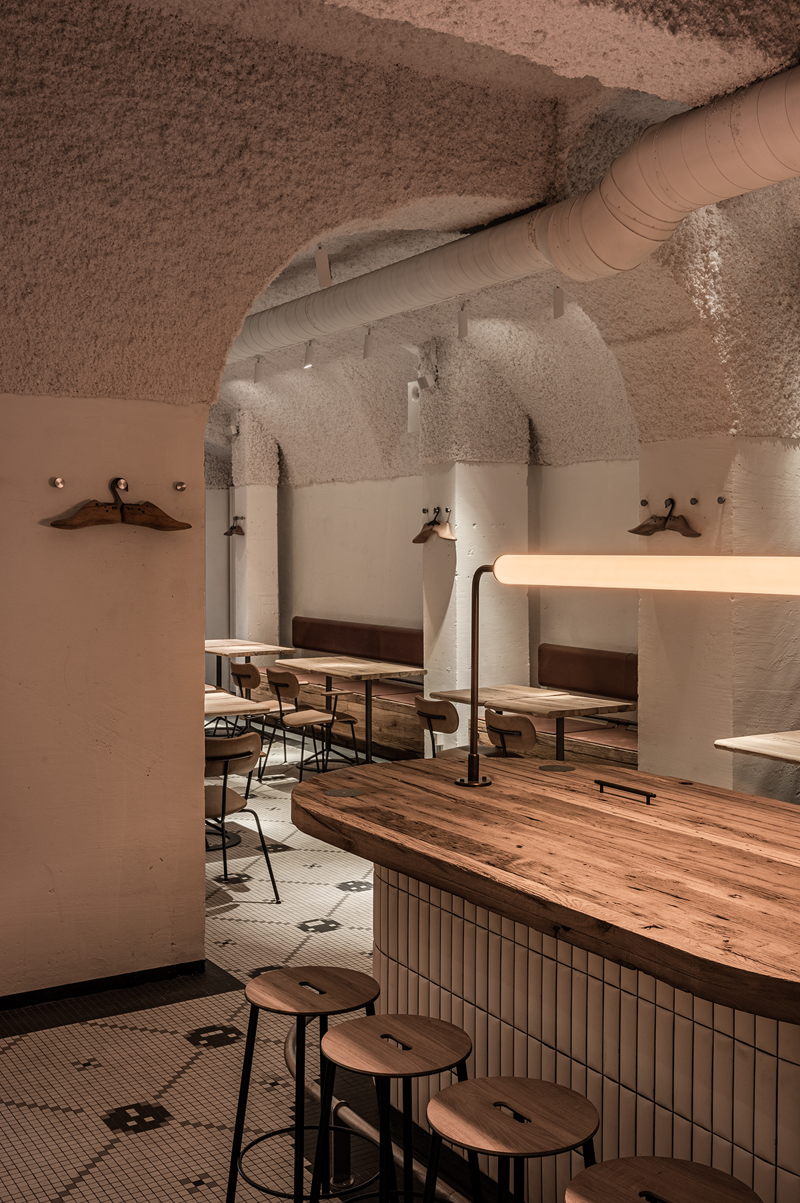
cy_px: 602
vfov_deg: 53.2
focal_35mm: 36
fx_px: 1202
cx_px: 400
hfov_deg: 36.8
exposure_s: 1/3
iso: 160
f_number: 13
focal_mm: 36
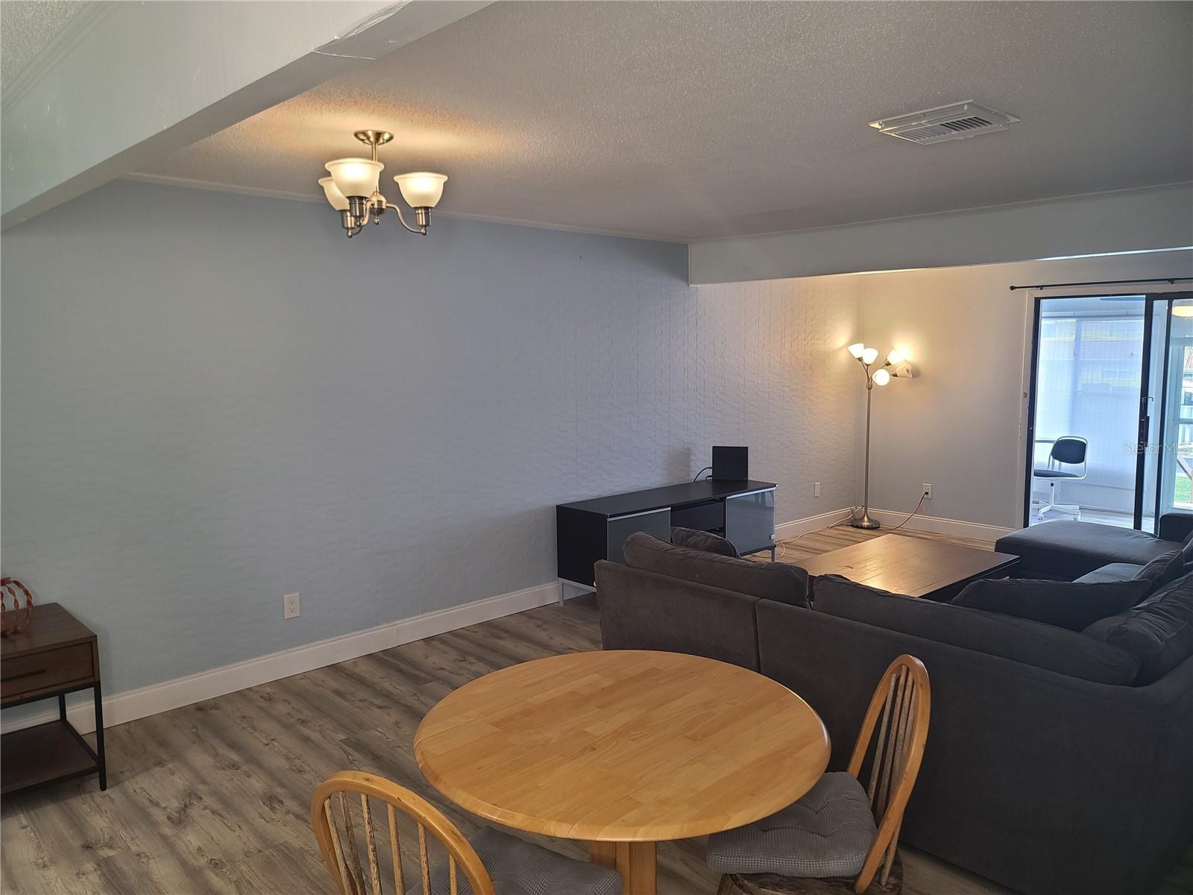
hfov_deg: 69.4
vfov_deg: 54.9
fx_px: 862
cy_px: 448
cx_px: 596
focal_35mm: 25
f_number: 1.8
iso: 100
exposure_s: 1/60
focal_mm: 7
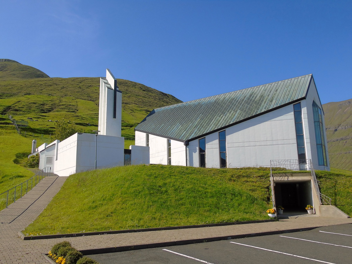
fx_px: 295
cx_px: 176
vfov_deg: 48.2
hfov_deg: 61.7
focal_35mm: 29
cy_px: 132
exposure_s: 1/1000
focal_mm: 5.2
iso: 80
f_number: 3.6
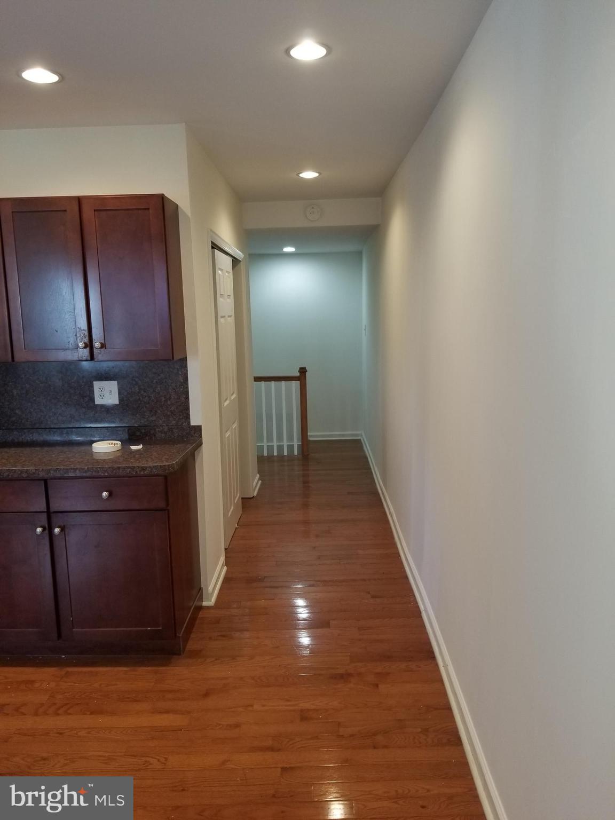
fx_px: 616
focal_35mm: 26
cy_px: 410
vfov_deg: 67.3
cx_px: 308
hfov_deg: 53.1
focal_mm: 4.3
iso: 100
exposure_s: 1/30
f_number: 1.7
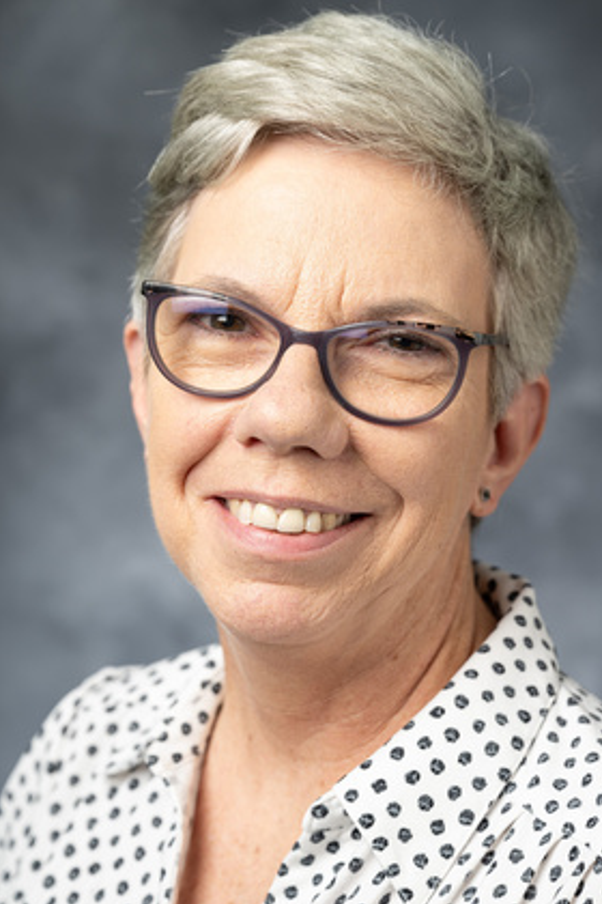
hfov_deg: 17.1
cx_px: 325
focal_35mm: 80
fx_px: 2007
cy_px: 465
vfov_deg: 25.4
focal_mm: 70
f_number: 5.6
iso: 40
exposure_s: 1/200
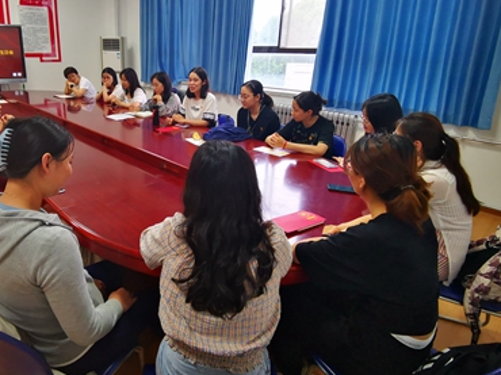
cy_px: 156
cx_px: 179
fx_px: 333
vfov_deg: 58.5
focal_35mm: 23
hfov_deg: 72.3
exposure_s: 1/100
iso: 320
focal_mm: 2.26
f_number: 2.2
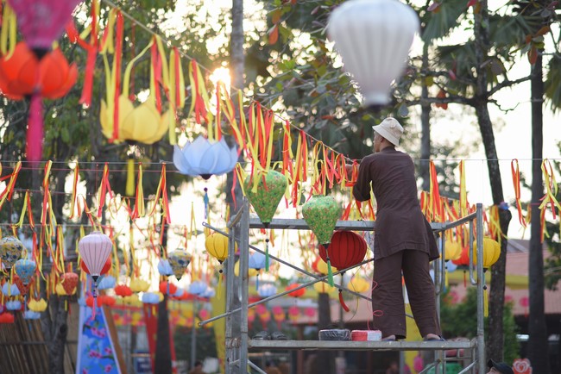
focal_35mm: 85
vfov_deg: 16.1
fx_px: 1325
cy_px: 187
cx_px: 280
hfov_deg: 23.9
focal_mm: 85
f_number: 2
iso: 100
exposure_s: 1/500
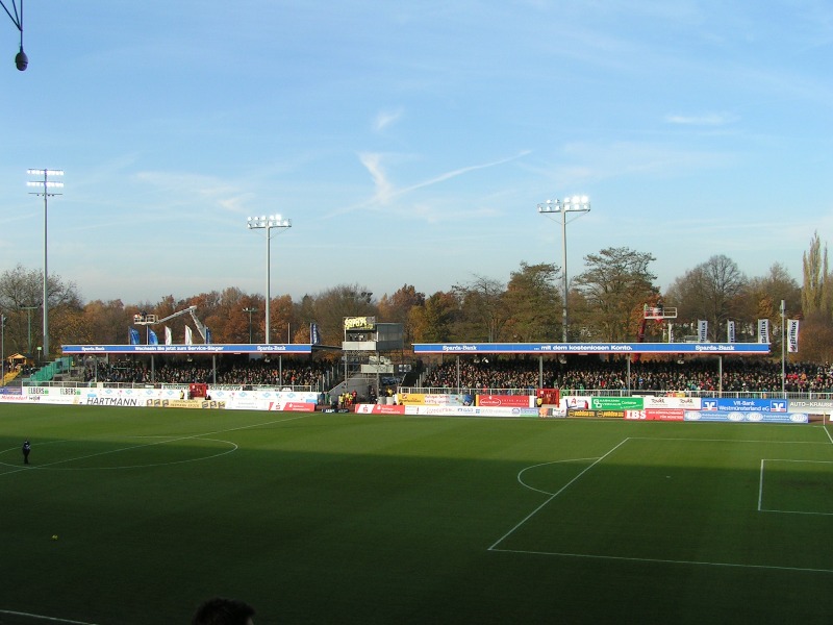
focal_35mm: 38
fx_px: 914
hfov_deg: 49.0
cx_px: 416
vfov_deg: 37.7
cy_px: 312
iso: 50
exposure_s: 1/250
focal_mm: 5.8
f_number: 5.6
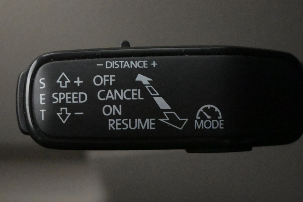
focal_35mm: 111
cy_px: 98
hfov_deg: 18.4
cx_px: 157
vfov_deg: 12.3
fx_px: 934
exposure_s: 1/60
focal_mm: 39
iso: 11400
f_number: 5.6
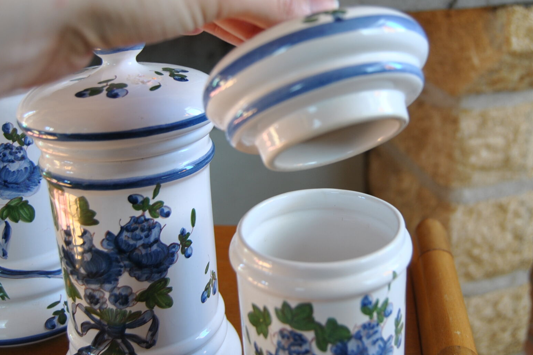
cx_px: 303
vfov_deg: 29.8
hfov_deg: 43.5
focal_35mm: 45
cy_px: 140
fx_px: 666
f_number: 3.8
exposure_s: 1/30
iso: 200
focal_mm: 24
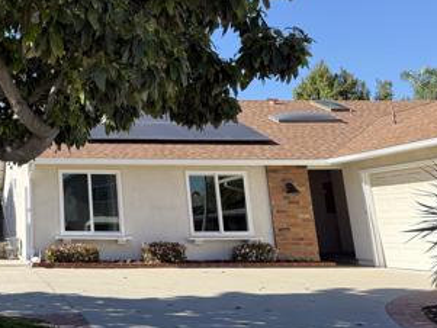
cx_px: -10
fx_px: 644
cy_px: 10
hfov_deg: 33.9
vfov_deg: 27.2
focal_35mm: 51
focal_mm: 6.76
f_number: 1.78
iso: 100
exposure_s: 1/1689
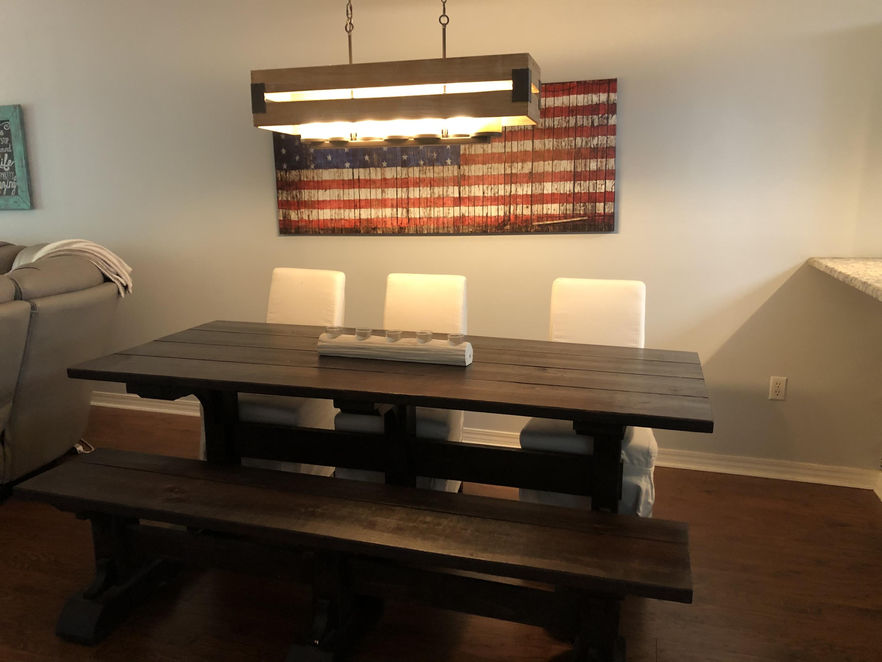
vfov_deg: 49.7
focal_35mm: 28
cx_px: 441
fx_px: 713
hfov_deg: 63.4
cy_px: 331
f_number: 1.8
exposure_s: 1/15
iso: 80
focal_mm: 3.99
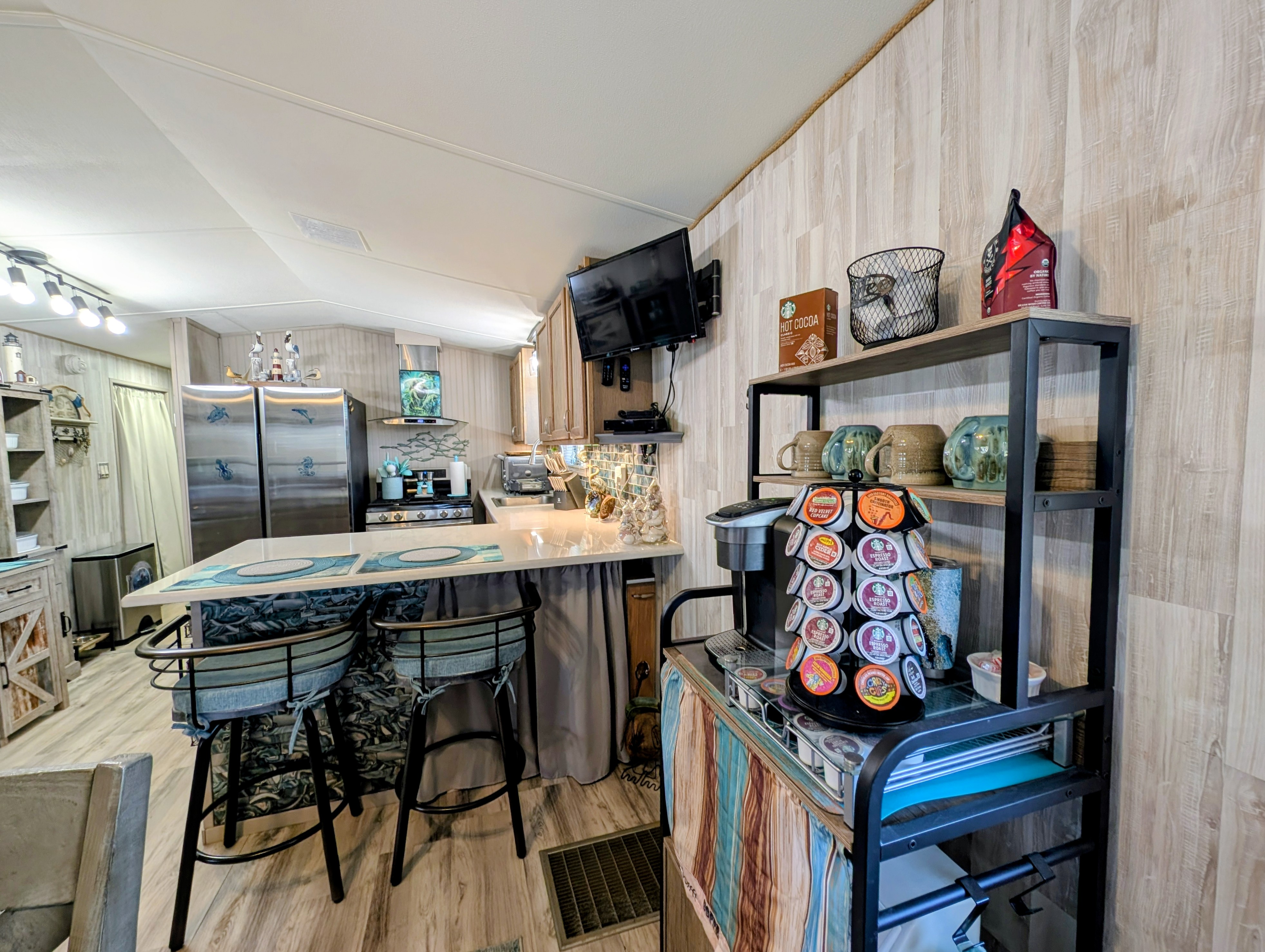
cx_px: 632
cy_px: 476
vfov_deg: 94.6
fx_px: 439
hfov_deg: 110.5
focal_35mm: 12
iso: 56
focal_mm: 2.23
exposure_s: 1/60
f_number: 1.95
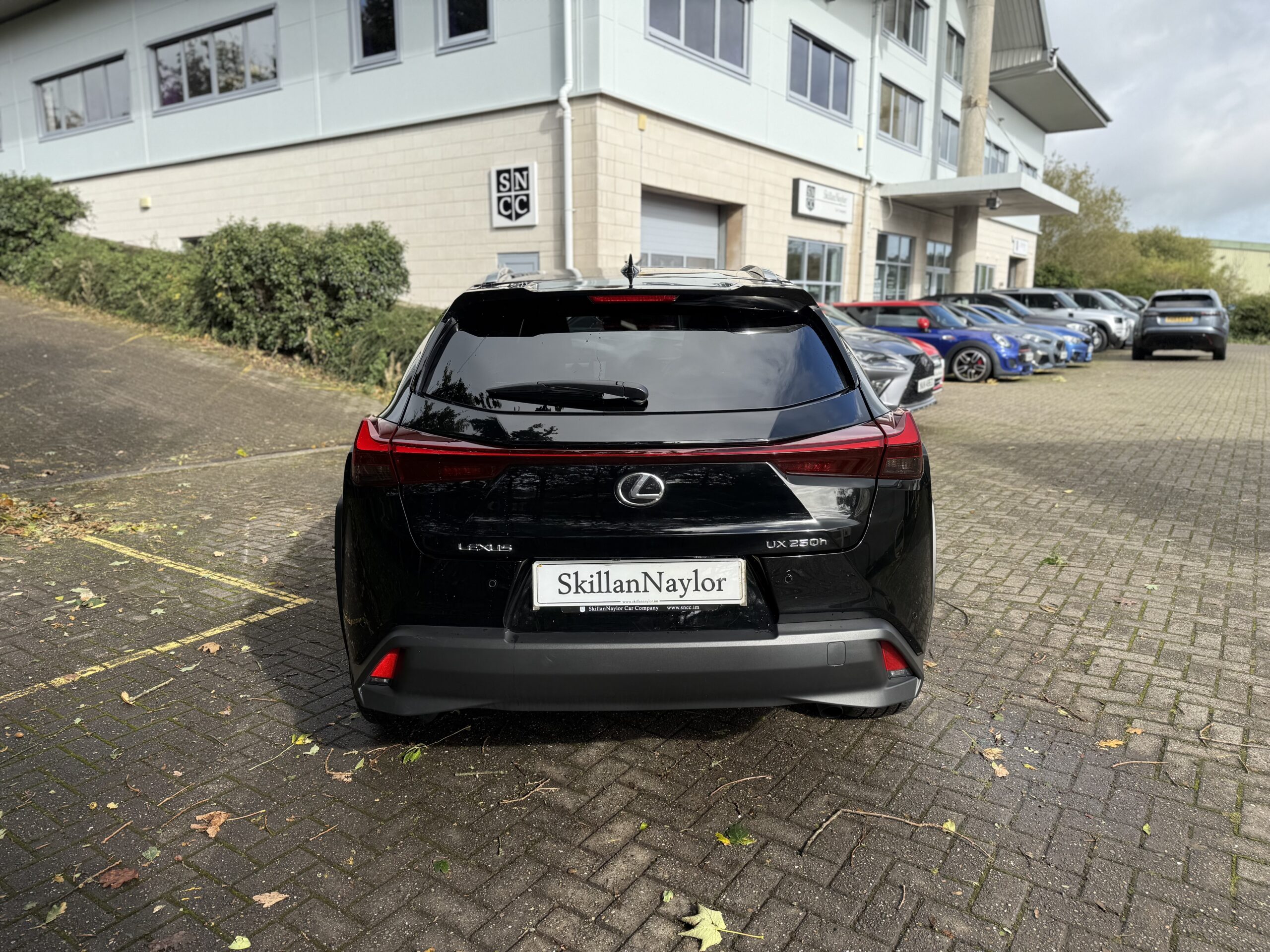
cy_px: 476
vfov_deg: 56.8
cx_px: 635
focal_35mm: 24
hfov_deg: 71.6
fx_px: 881
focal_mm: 6.76
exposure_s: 1/2000
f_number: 1.78
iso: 80
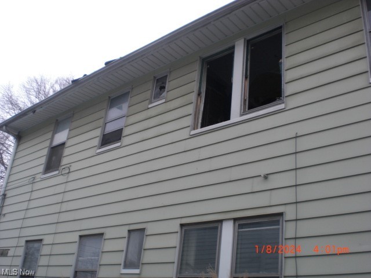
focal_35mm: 38
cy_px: 139
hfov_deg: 49.0
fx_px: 407
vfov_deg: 37.7
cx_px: 186
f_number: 3.1
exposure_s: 1/100
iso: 64
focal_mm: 6.3
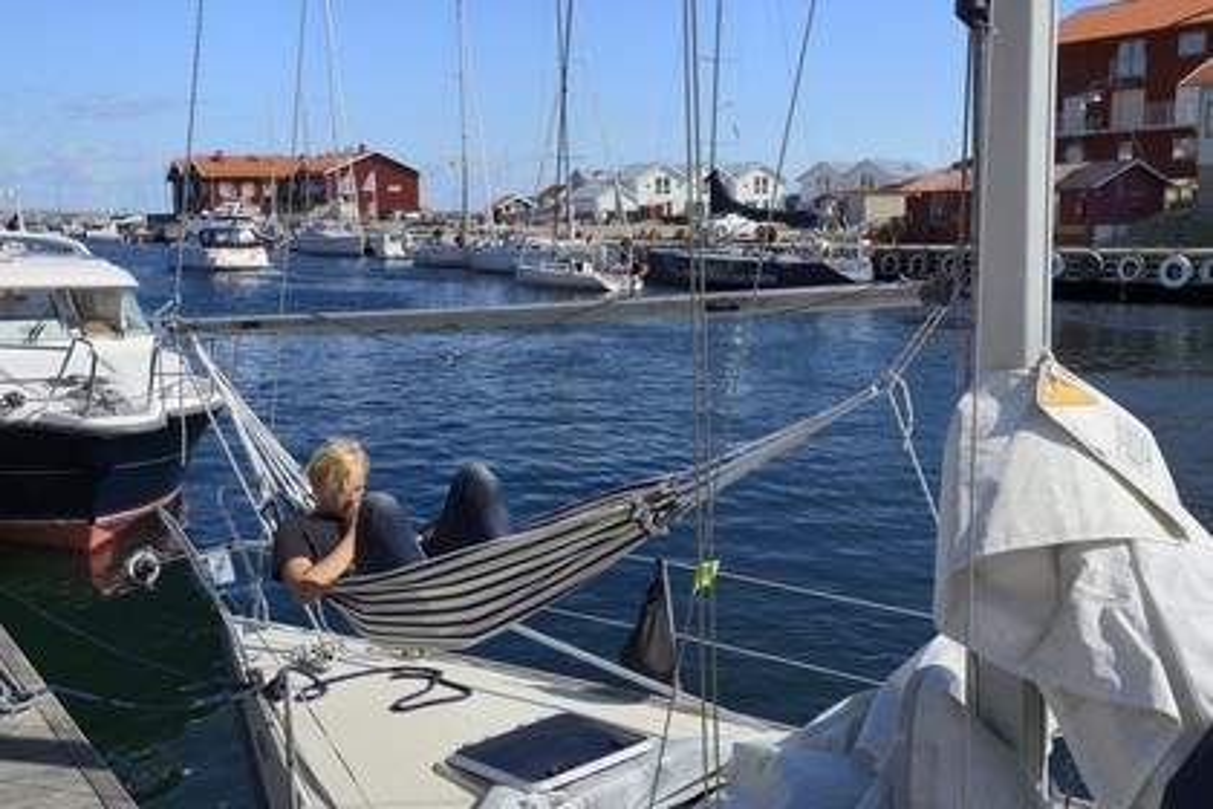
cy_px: 404
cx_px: 606
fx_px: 1280
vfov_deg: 35.1
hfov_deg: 50.7
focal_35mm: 38
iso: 200
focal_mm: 38
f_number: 10
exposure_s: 1/400
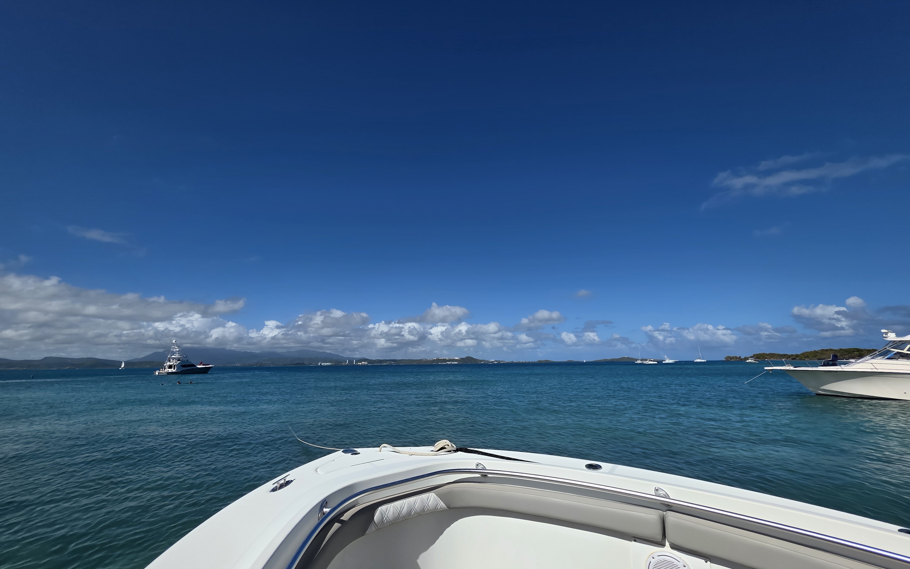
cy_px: 312
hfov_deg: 105.3
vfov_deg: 78.4
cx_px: 448
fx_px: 347
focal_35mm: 14
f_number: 1.9
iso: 40
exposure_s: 1/4865
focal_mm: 2.2
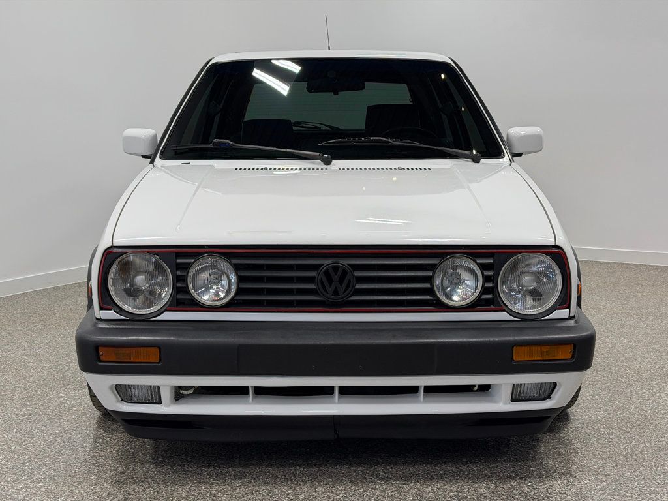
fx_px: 926
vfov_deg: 30.3
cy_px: 250
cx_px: 334
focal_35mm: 48
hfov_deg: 39.7
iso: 64
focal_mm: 6.76
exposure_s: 1/400
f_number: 1.78
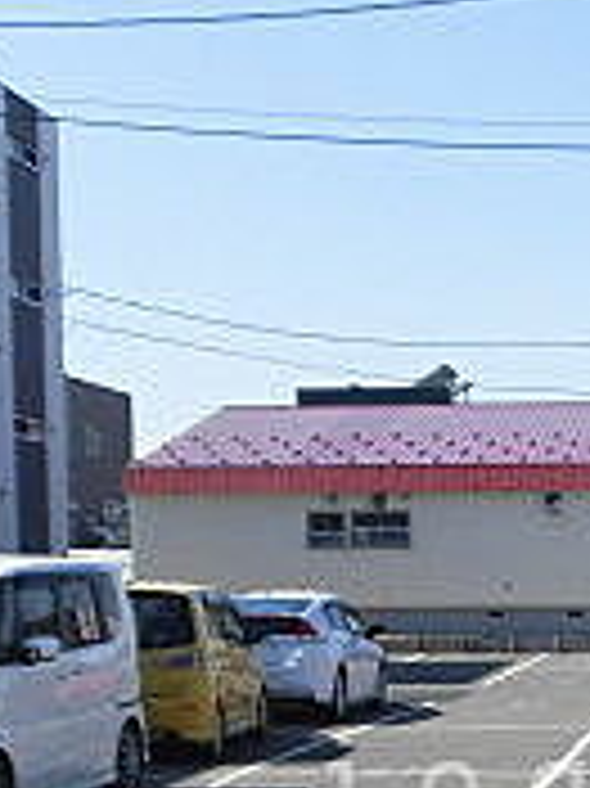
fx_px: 2002
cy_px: 793
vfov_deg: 21.5
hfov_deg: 16.3
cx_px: 626
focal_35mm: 88
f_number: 7.8
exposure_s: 1/200
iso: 100
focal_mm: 4.3
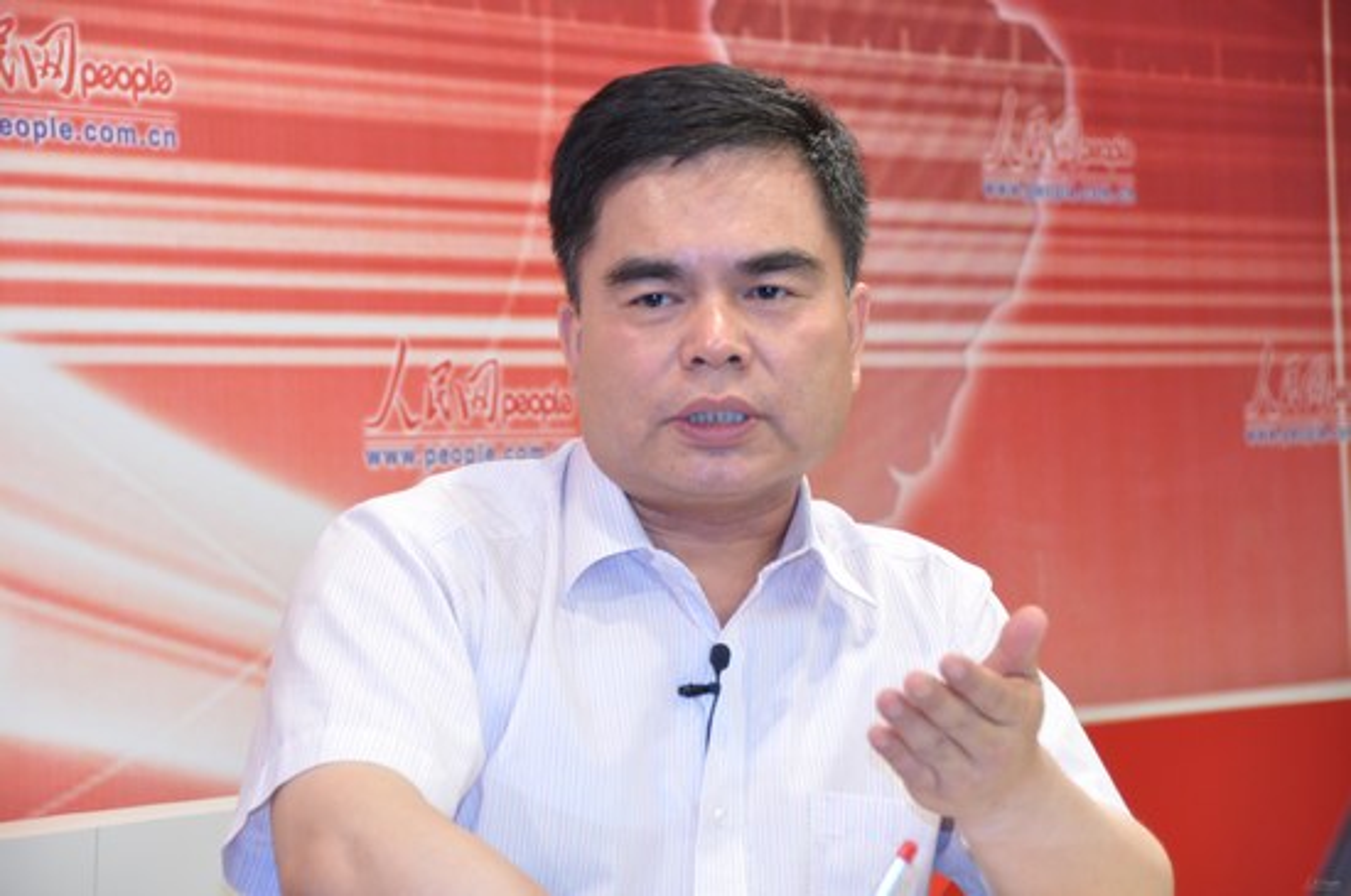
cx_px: 676
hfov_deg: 15.2
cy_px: 448
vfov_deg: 10.1
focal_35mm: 135
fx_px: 5059
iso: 800
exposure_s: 1/200
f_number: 5.6
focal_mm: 90
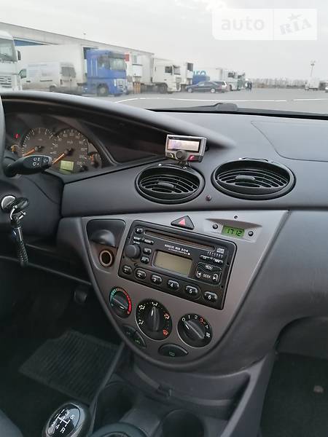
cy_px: 218
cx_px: 164
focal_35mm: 26
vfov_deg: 67.3
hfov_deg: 53.1
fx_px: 328
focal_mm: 4
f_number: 1.8
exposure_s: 1/30
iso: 200
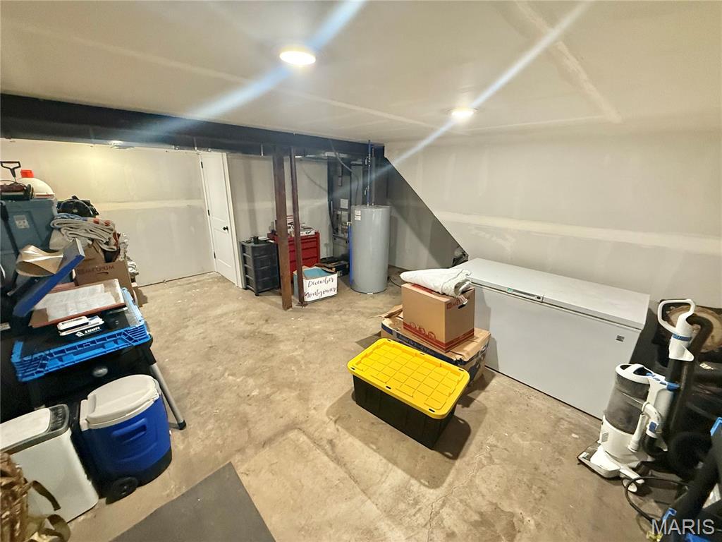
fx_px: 292
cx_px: 361
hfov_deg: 102.1
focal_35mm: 14
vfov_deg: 85.7
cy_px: 271
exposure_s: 1/60
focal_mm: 2.22
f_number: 2.2
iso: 500
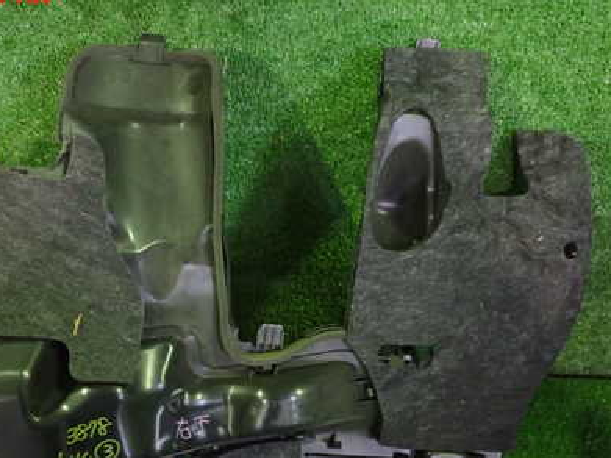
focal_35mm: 46
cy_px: 325
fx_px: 812
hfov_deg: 41.0
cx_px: 234
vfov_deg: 31.1
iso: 800
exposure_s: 1/20
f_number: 2.3
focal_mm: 5.4
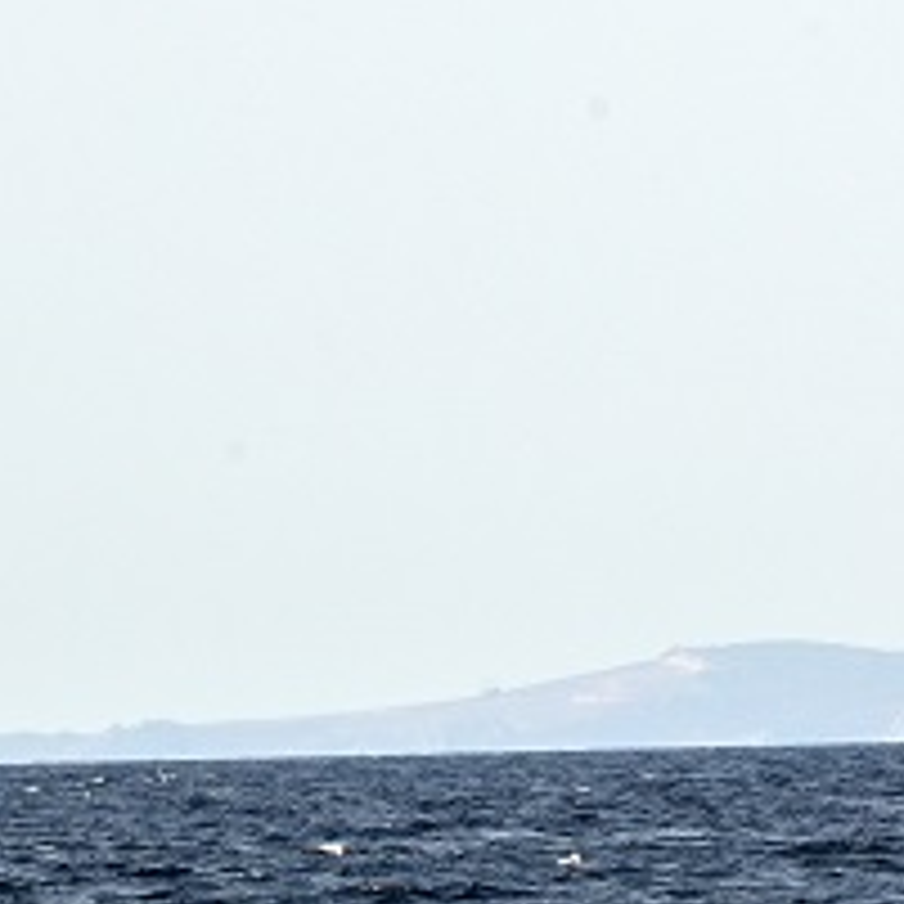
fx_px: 27448
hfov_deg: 1.9
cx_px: 2096
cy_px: 448
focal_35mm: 929
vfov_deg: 1.9
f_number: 16
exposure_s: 1/250
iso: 180
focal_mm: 220
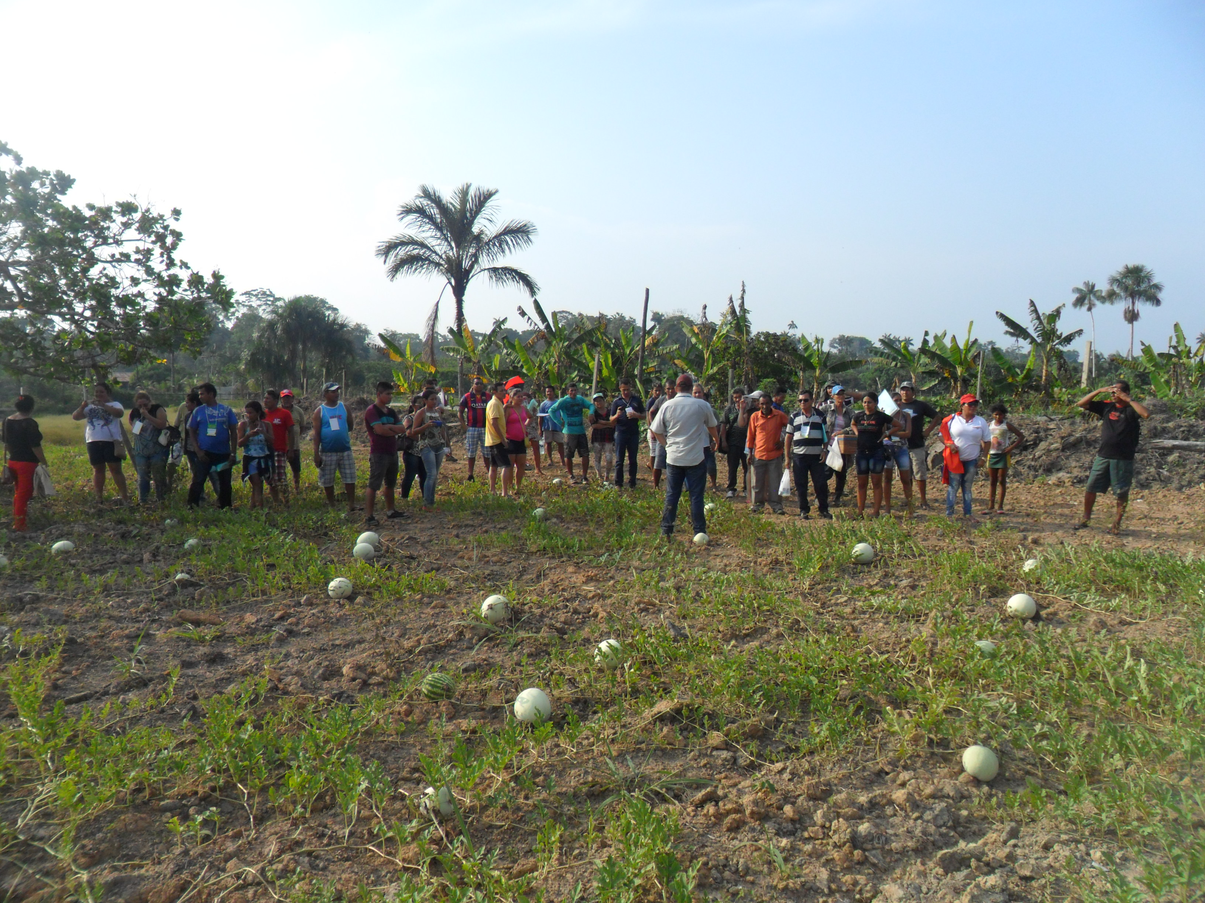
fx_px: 940
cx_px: 602
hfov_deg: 65.3
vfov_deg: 51.4
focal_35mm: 27
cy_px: 452
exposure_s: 1/1000
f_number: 3.5
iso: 80
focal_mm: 4.9
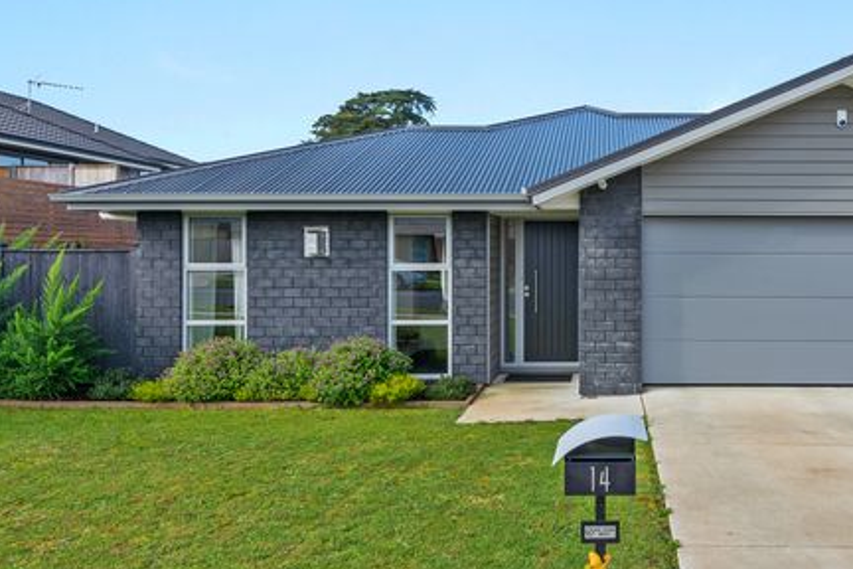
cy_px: 225
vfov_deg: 40.9
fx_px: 758
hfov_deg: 56.5
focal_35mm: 32
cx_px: 616
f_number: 8
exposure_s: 1/350
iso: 200
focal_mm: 18
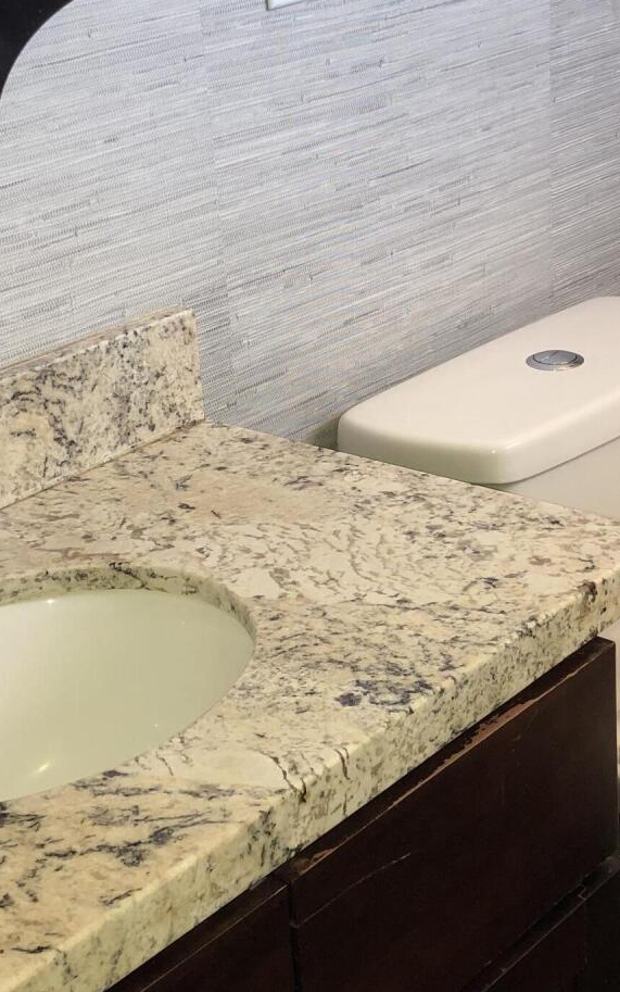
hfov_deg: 20.0
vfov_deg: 31.4
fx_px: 1756
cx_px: 304
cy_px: 393
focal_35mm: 65
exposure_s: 1/19
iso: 25
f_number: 1.8
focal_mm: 3.99
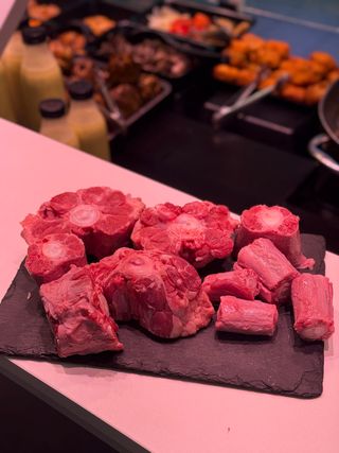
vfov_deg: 39.7
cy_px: 226
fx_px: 627
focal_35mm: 48
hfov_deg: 30.3
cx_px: 170
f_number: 1.78
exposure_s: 1/240
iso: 80
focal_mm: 6.76
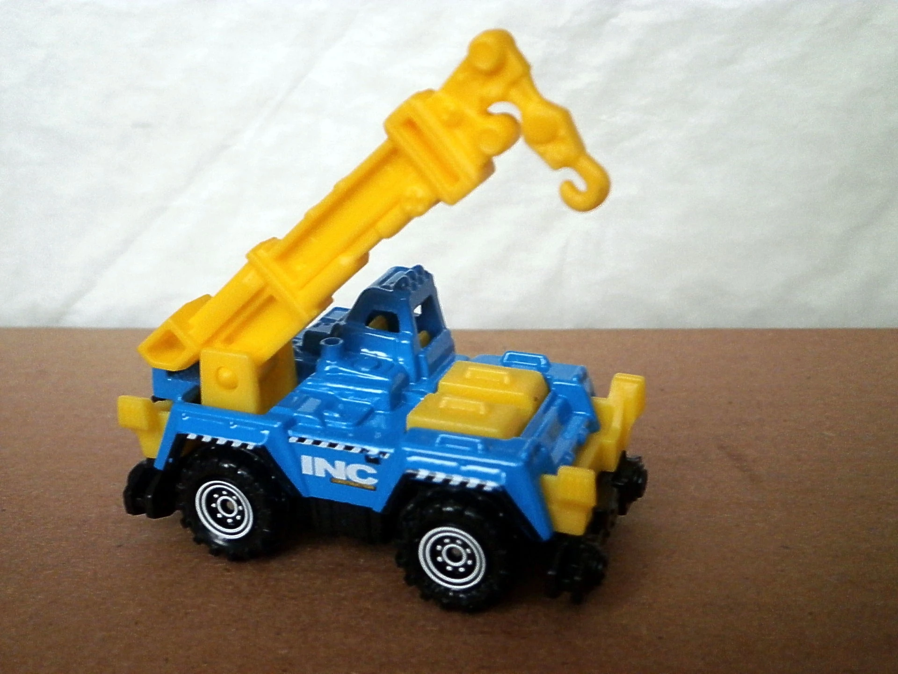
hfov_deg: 40.4
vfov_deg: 30.9
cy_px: 337
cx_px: 449
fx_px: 1219
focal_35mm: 47
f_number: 3.4
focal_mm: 8.3
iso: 400
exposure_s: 1/30
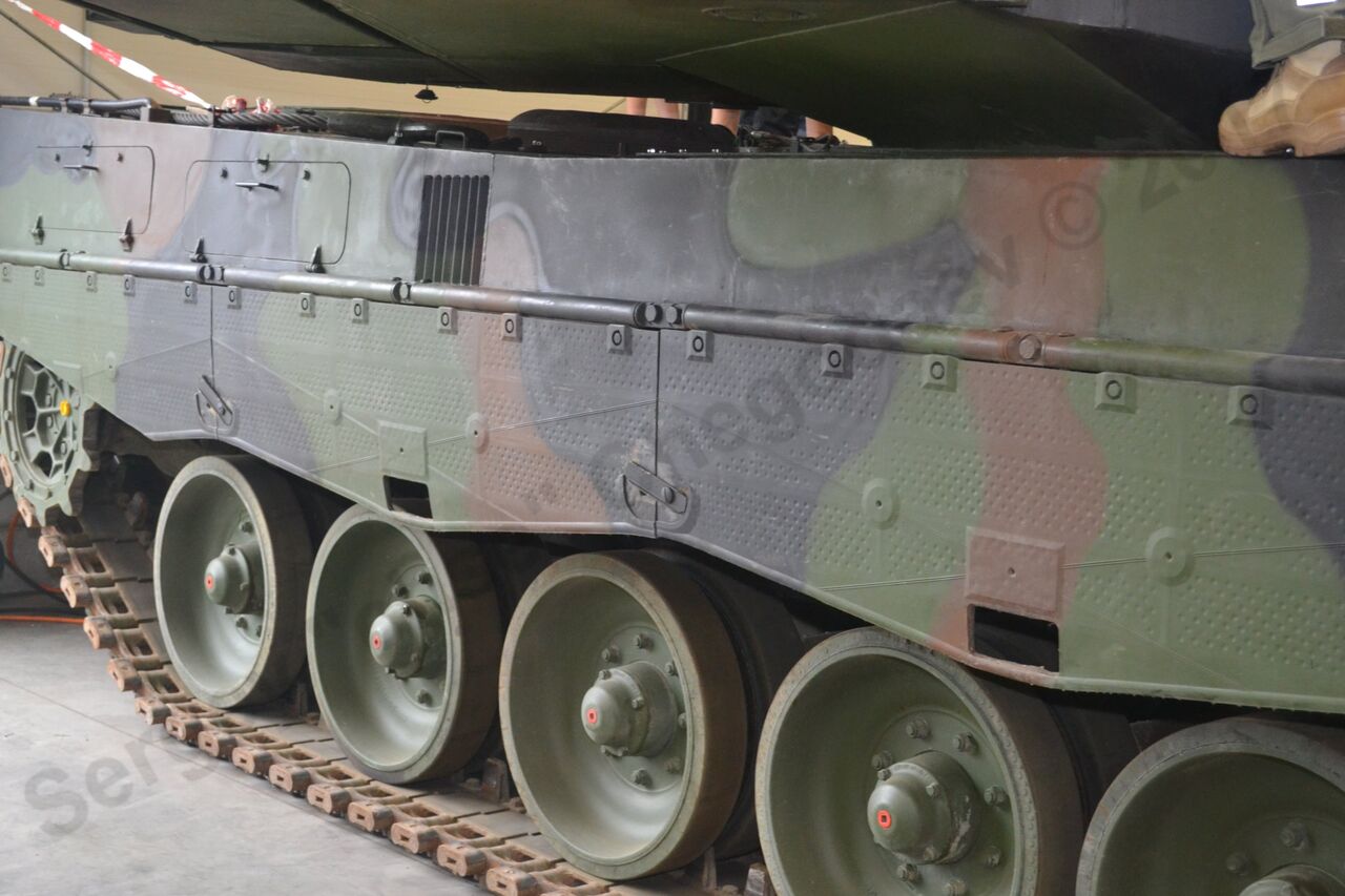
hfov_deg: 37.9
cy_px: 448
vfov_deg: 25.7
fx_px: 1961
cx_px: 672
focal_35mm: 52
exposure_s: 1/60
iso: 1600
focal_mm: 35
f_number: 5
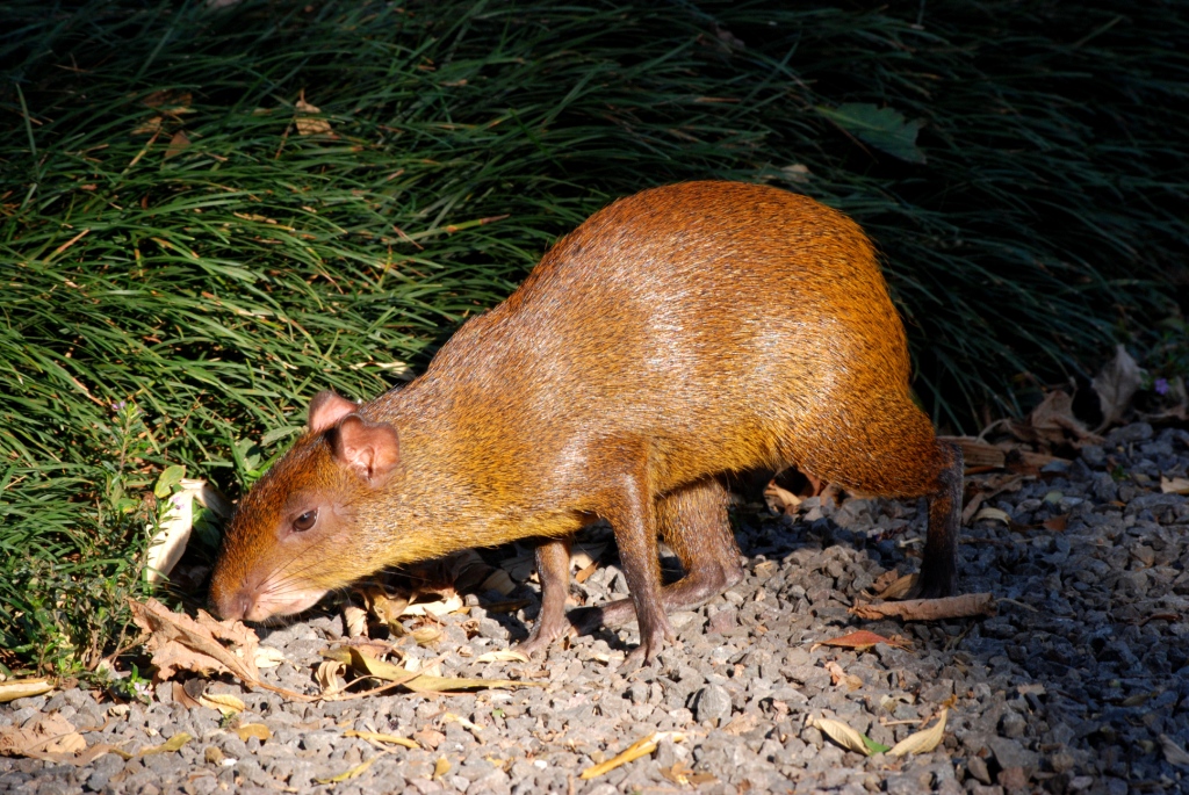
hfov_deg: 7.0
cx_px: 594
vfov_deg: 4.7
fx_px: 9670
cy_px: 398
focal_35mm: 292
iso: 400
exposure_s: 1/160
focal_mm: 195
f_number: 10
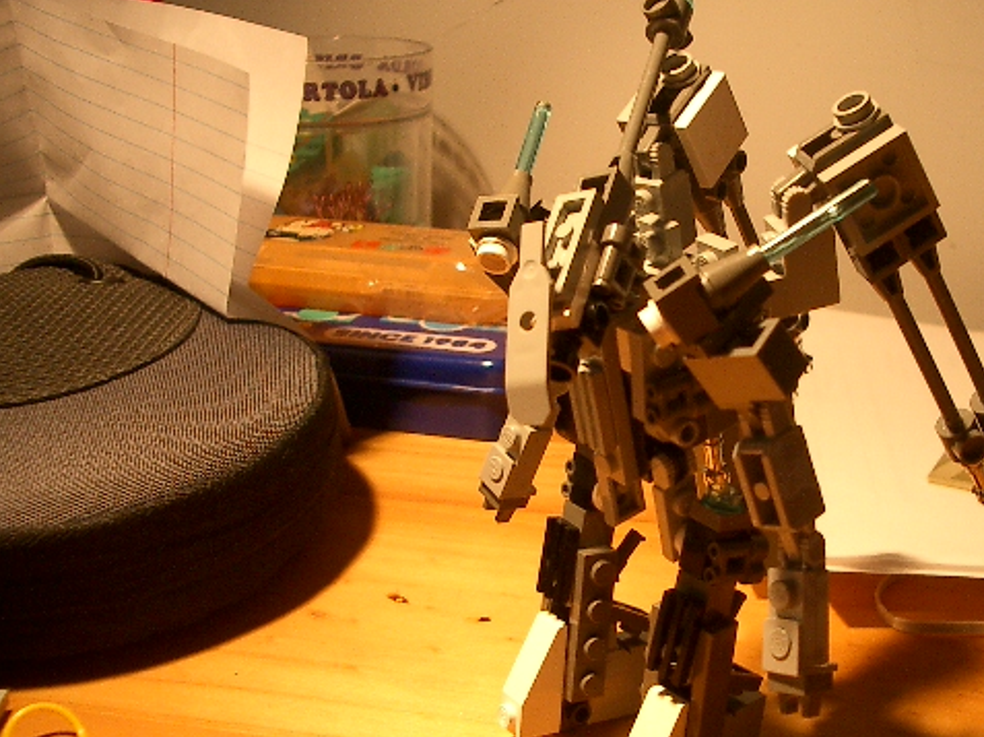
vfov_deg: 30.8
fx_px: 1335
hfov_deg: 40.0
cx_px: 648
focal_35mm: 47
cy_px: 411
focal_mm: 5.8
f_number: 2.6
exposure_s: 1/30
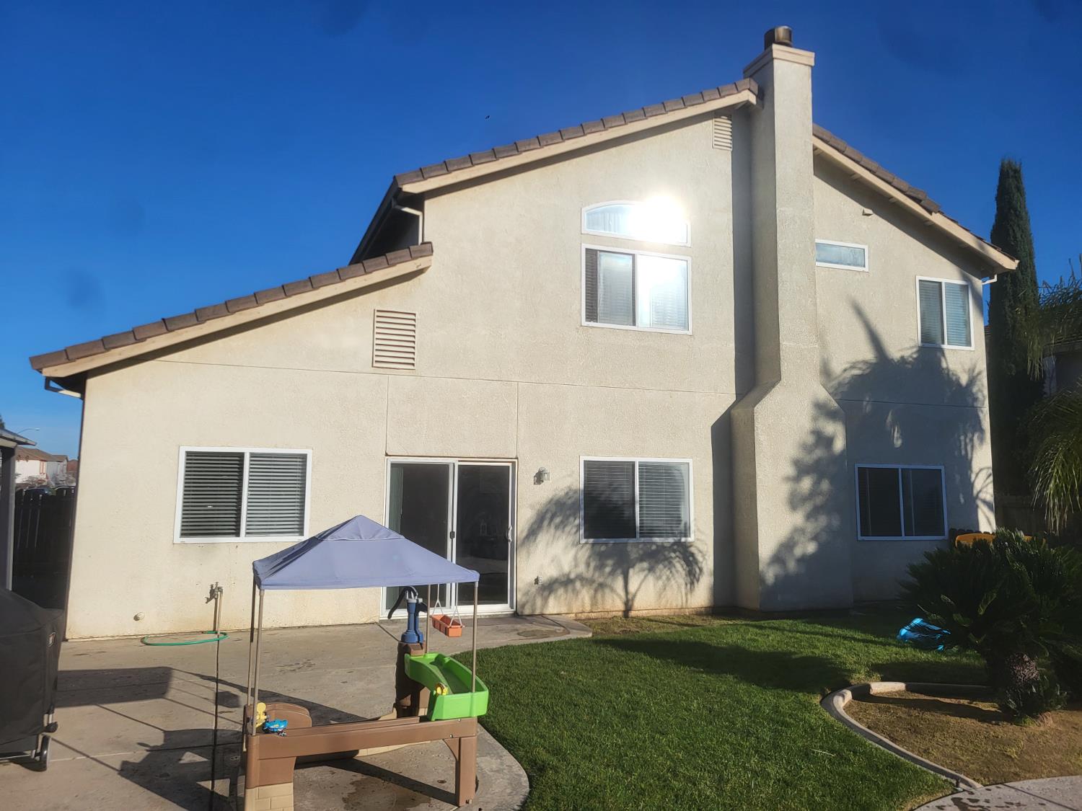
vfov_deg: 53.1
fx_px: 813
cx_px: 541
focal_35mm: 26
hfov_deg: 67.3
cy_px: 406
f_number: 1.8
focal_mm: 5.4
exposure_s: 1/4517
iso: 40
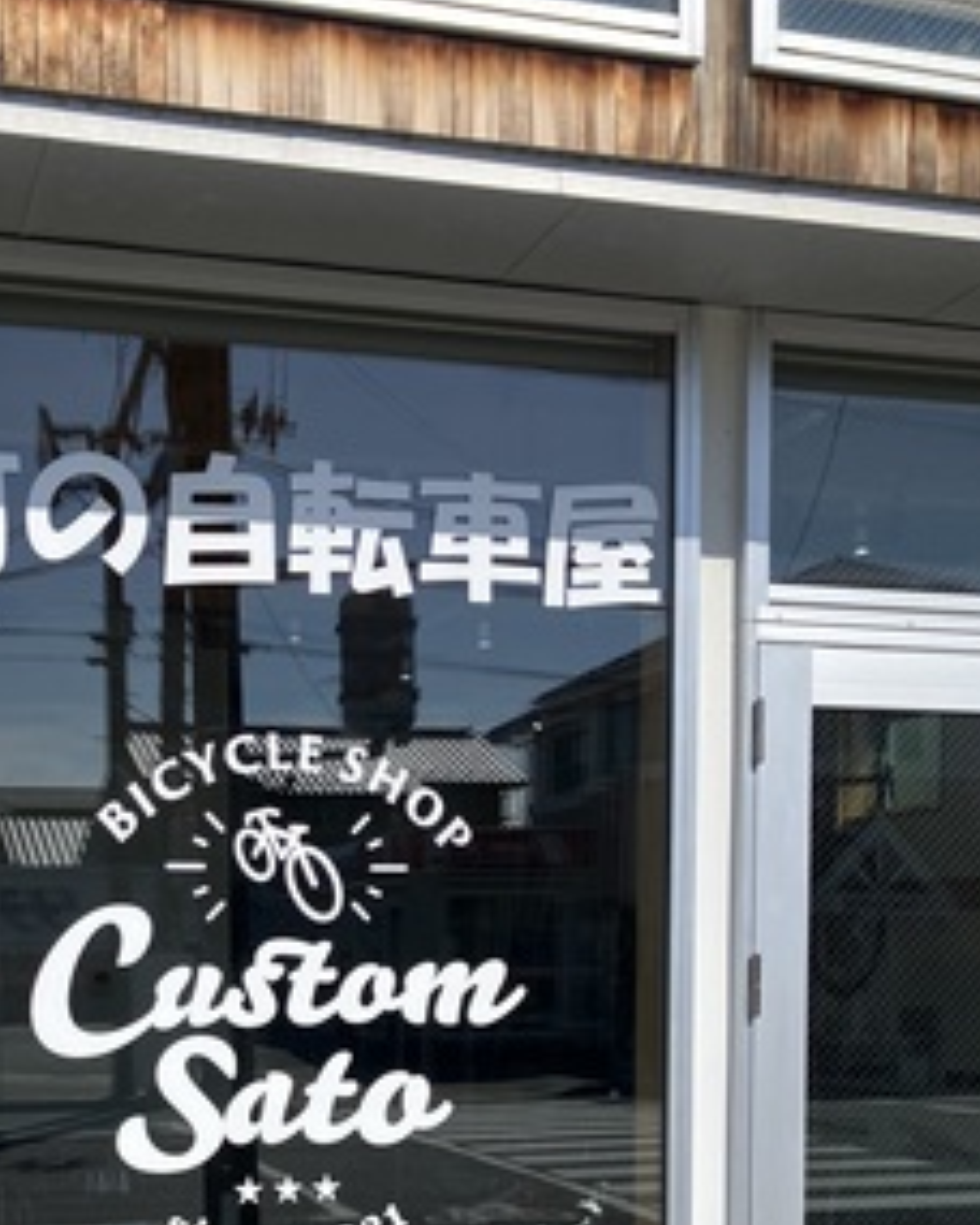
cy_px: 1057
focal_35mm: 48
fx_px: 1740
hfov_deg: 31.0
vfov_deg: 36.8
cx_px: 269
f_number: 1.8
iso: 32
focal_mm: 3.99
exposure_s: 1/3247
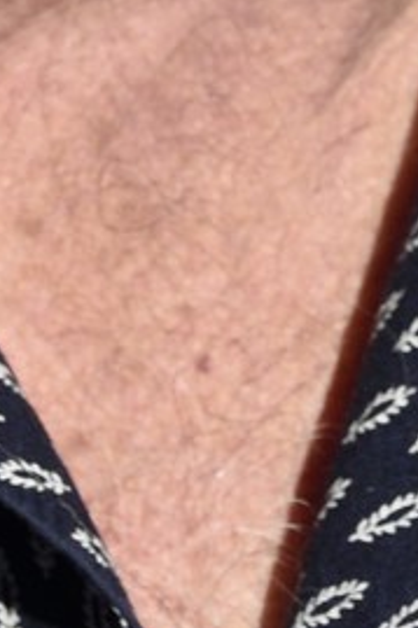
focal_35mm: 417
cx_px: 448
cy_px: -981
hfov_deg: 3.3
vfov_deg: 4.8
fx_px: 7272
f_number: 11
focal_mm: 70
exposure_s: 1/640
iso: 400
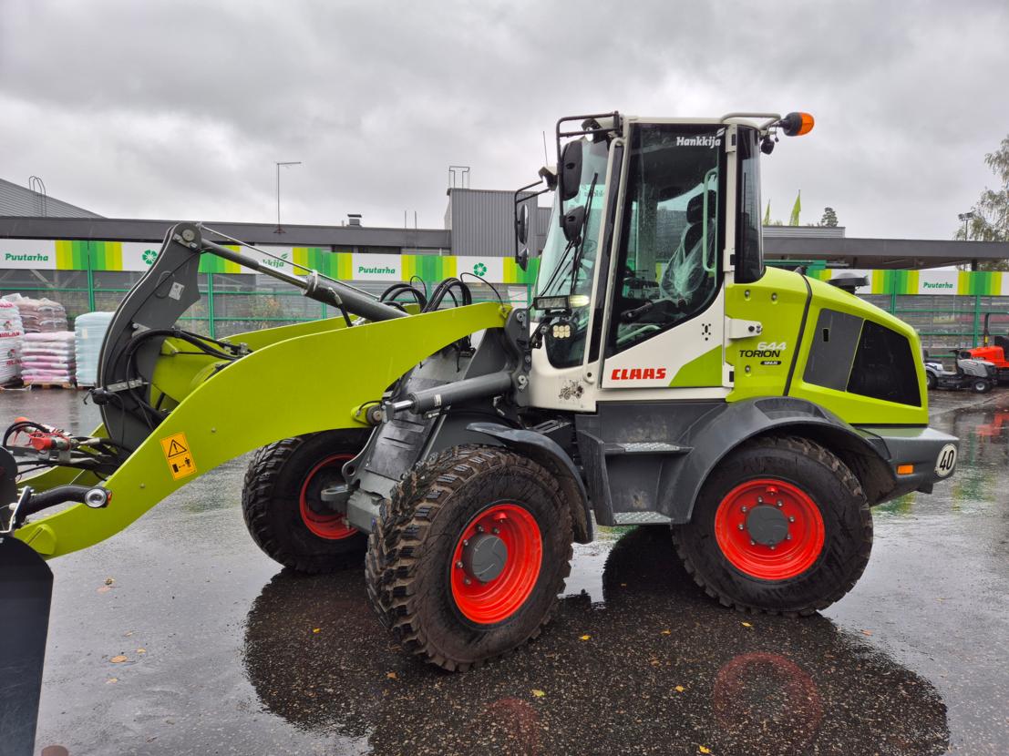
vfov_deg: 58.9
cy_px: 378
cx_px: 504
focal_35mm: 23
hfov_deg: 73.9
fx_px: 670
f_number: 1.8
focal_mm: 5.4
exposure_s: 1/232
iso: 25
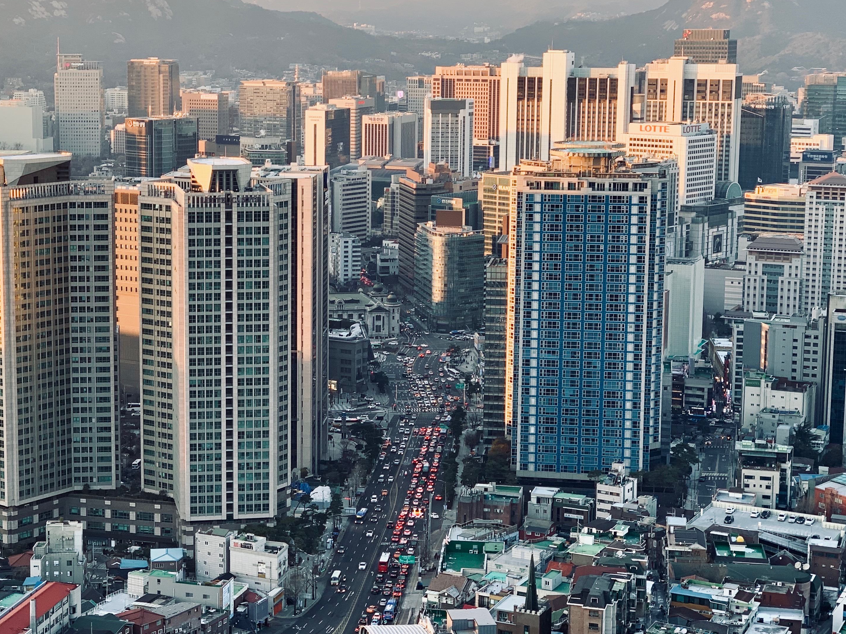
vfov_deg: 20.2
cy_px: 282
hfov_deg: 26.5
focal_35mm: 73
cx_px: 285
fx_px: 1784
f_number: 2.4
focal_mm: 6
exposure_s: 1/58
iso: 16
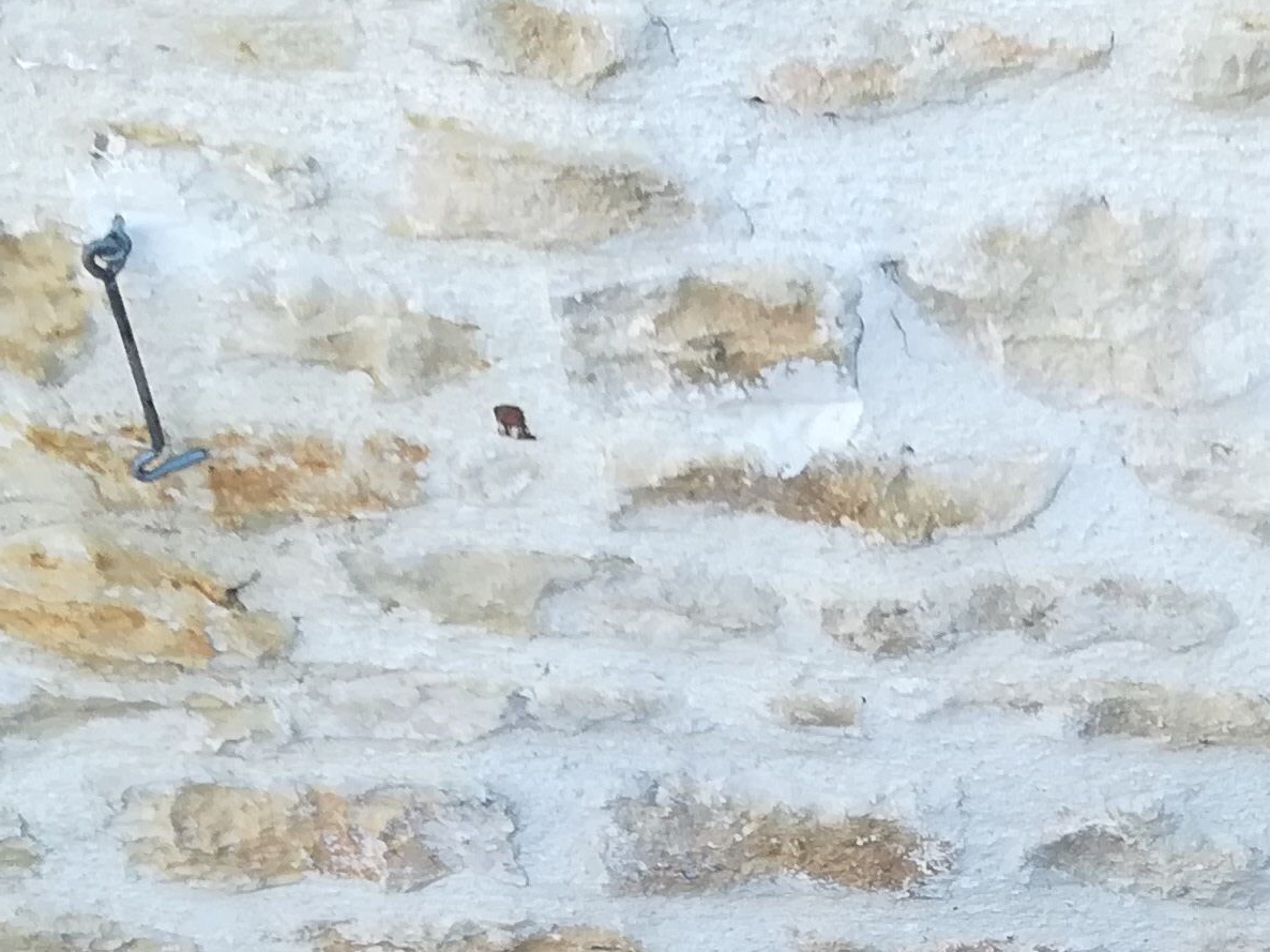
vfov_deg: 15.8
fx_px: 3191
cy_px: 1376
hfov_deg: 21.8
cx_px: 1210
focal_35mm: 87
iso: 100
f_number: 2.2
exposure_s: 1/100
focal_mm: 3.83
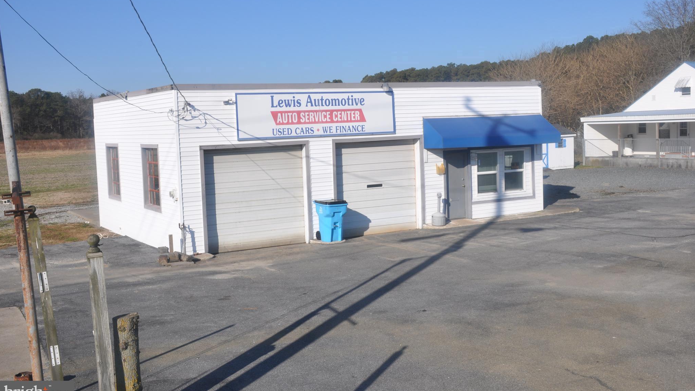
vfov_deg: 29.0
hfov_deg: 49.4
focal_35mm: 41
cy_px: 173
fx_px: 756
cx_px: 348
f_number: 14
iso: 200
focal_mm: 26
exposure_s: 1/200
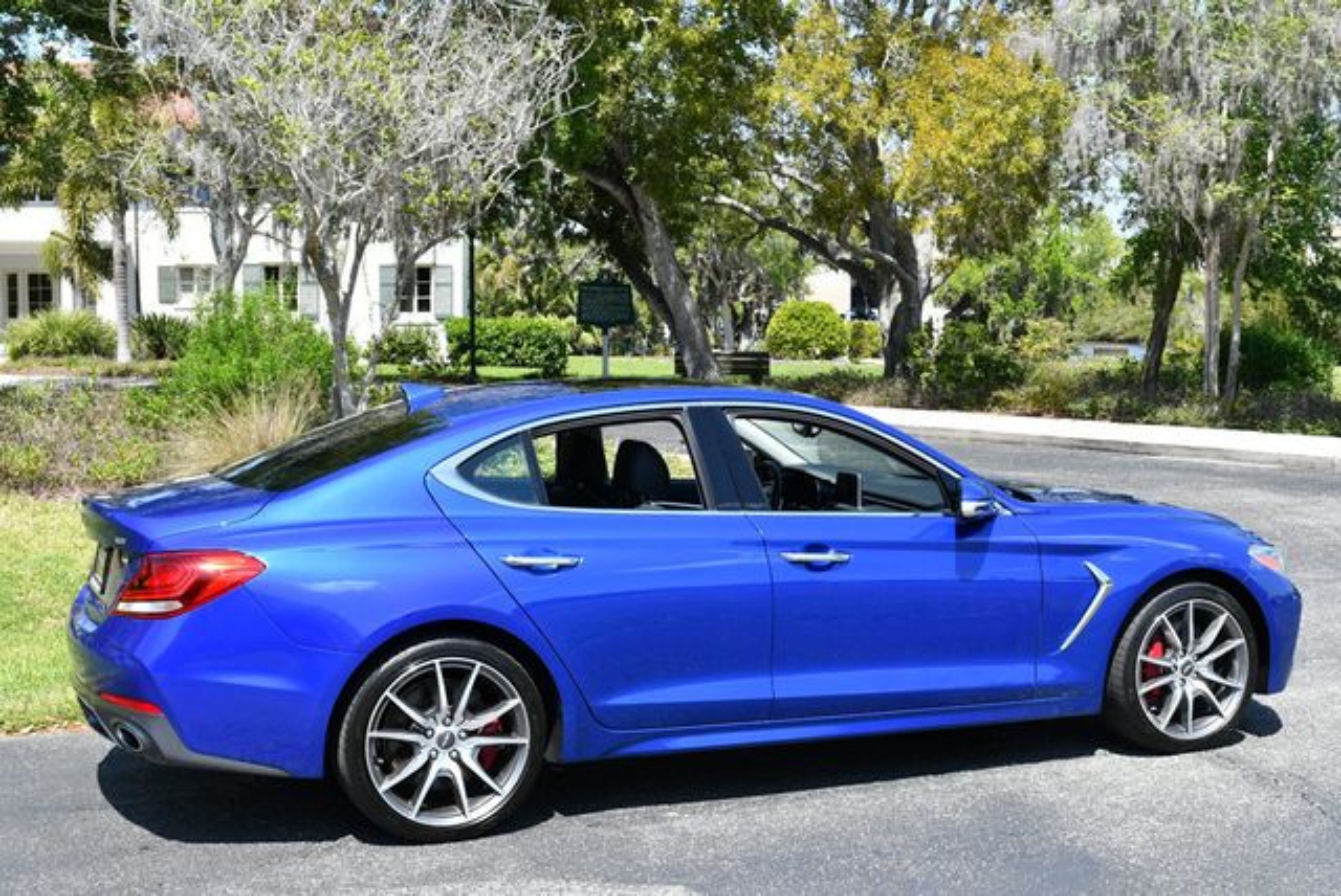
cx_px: 670
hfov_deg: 41.1
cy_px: 448
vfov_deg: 28.1
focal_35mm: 48
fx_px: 1790
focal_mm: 24
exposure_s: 1/250
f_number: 8
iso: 180
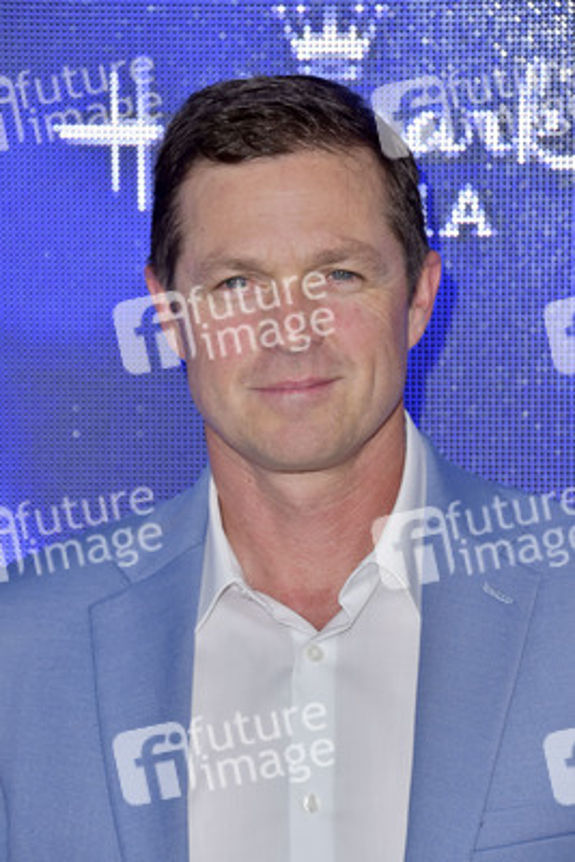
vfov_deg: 12.1
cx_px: 288
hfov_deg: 8.1
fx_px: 4069
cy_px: 431
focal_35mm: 170
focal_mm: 170
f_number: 7.1
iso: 320
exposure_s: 1/250
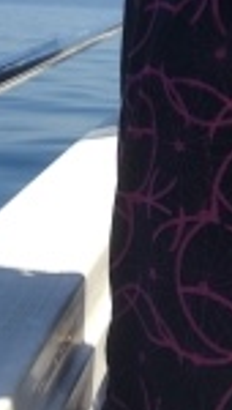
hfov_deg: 11.4
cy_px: -159
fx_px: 1142
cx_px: 266
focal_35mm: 105
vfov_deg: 18.5
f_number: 2.2
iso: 25
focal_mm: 4.15
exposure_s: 1/1054
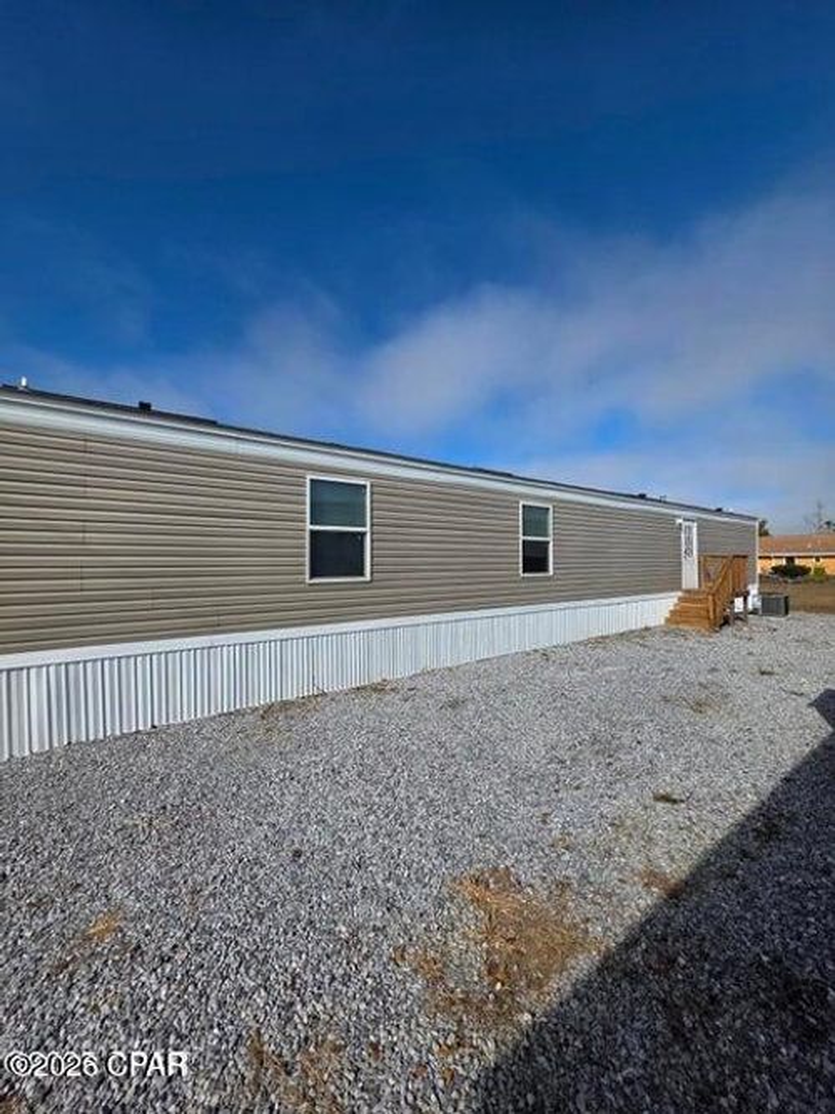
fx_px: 418
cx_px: 418
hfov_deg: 89.9
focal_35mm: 13
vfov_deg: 106.2
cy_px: 557
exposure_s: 1/3598
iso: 40
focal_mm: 2.2
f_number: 1.9
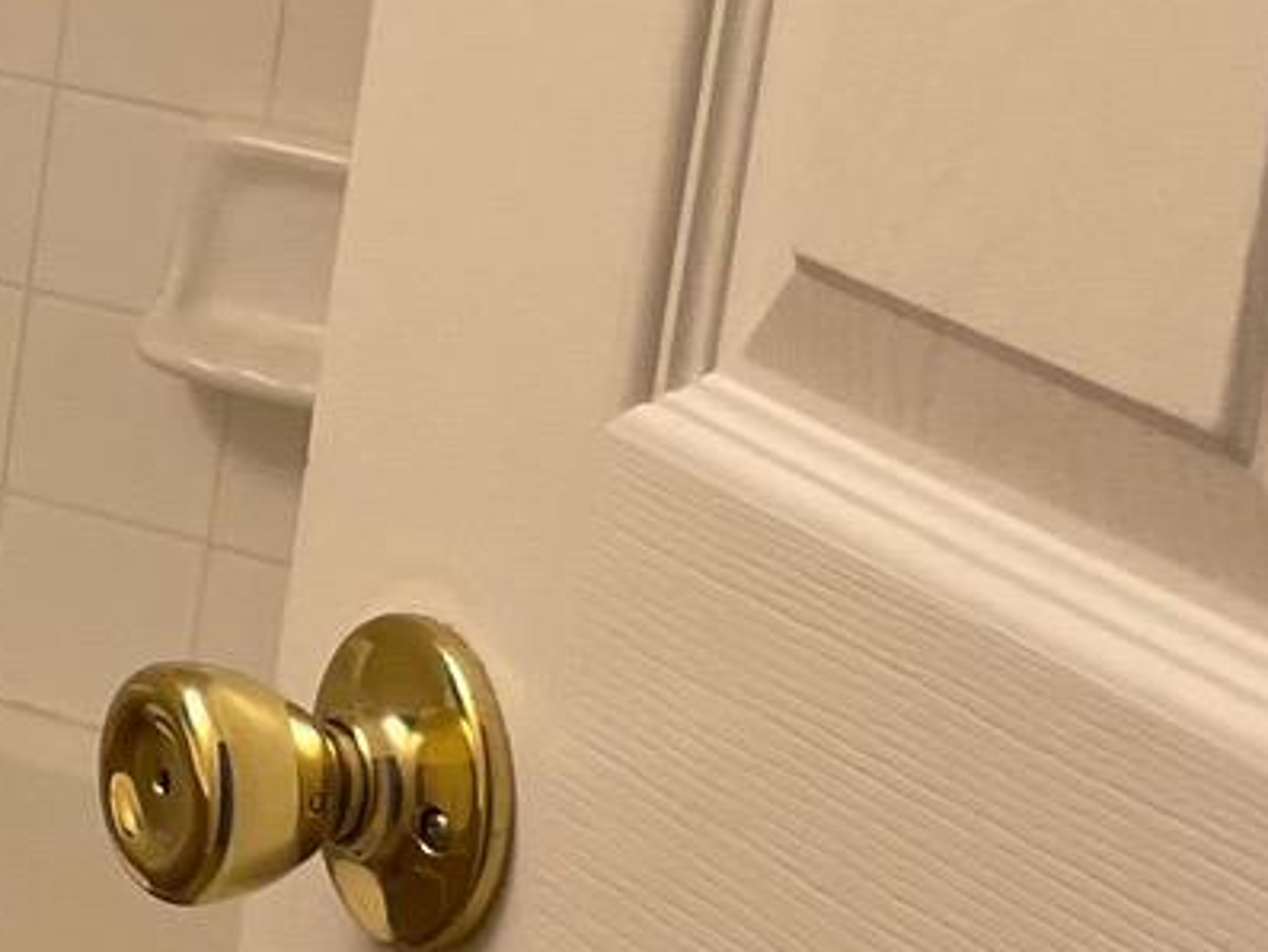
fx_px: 4910
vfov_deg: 11.0
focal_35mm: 134
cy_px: 10
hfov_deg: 12.3
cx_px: -1581
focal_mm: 4.2
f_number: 1.6
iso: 64
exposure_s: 1/120
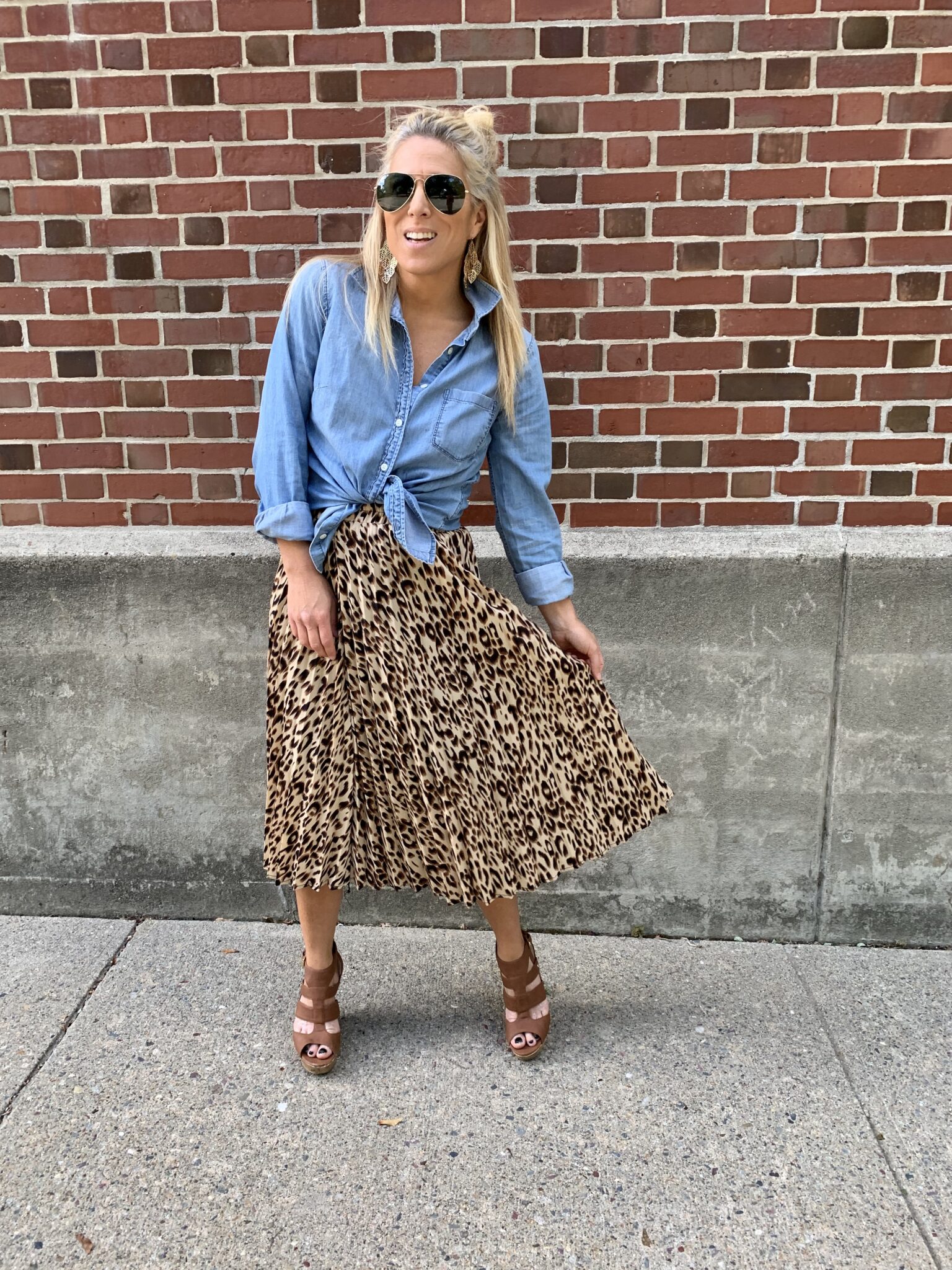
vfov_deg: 67.3
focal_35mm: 26
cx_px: 476
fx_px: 953
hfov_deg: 53.1
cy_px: 635
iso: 25
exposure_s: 1/122
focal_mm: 4.25
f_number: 1.8
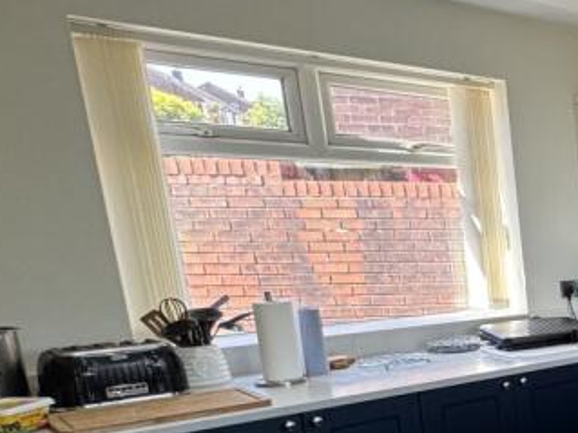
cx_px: 915
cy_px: 362
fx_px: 751
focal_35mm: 45
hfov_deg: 26.5
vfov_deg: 31.1
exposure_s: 1/100
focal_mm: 2.22
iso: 100
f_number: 2.2
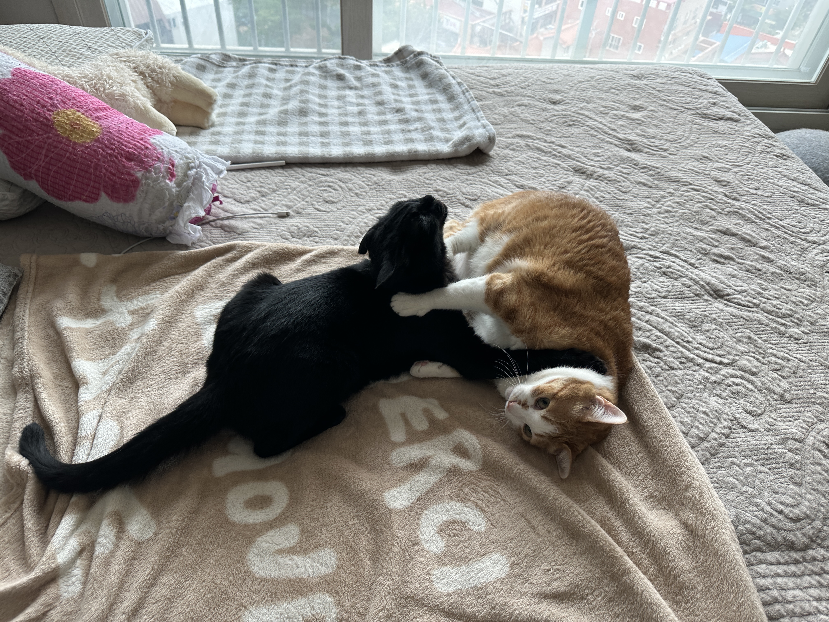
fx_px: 575
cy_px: 311
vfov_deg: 56.8
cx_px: 414
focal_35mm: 24
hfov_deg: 71.6
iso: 64
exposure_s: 1/121
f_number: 1.78
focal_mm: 6.86
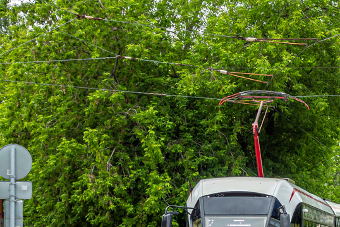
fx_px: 1105
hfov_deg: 17.3
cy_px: 150
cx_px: 298
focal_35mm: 117
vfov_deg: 11.7
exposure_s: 1/500
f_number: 3.2
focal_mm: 15.45
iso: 80
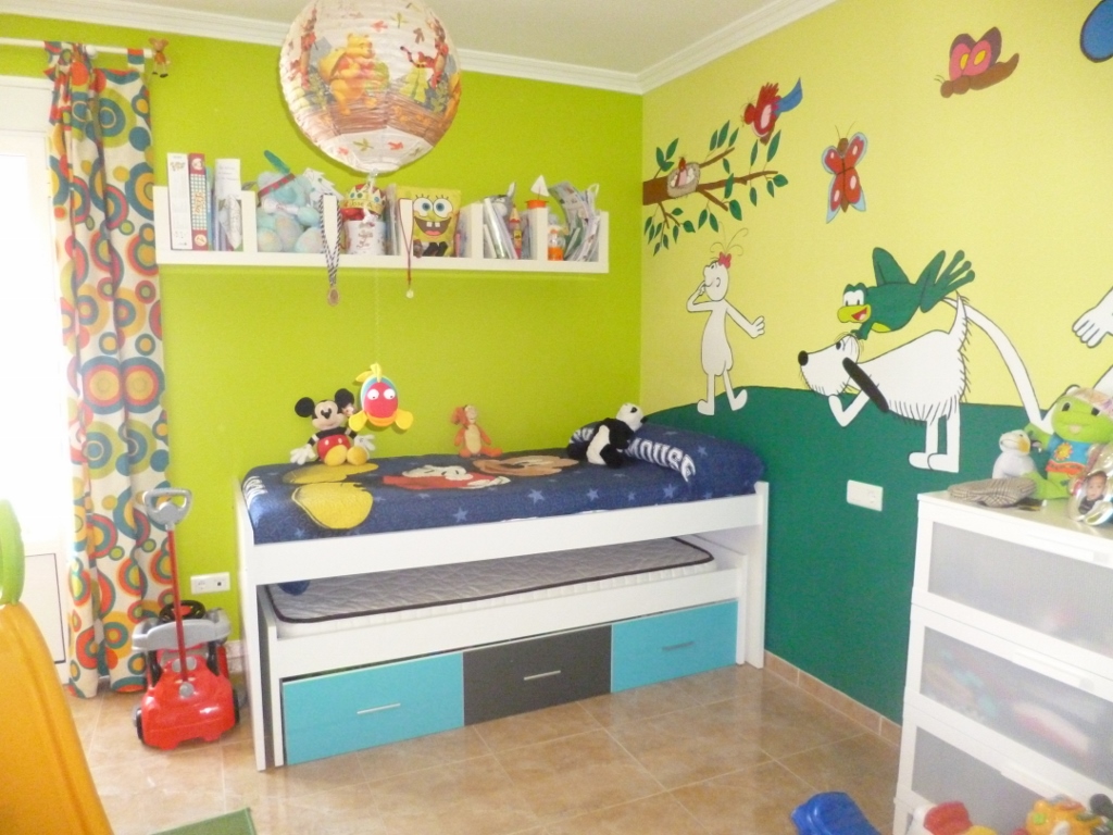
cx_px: 556
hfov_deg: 71.6
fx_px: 772
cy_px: 418
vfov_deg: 56.8
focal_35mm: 24
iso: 800
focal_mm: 4.3
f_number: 2.5
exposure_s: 1/60
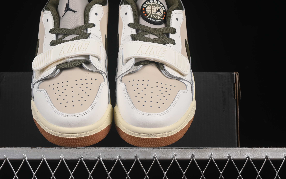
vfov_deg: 14.5
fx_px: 702
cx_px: 118
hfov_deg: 23.0
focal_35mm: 90
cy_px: 77
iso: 160
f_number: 8
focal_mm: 50
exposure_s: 1/80
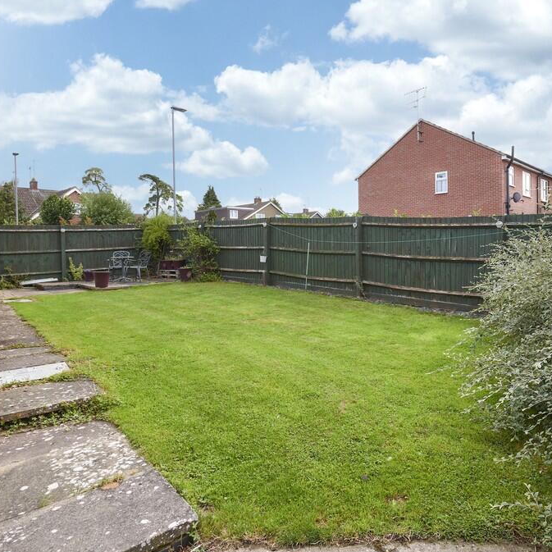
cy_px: 274
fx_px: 397
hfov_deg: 68.9
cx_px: 332
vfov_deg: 69.6
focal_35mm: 22
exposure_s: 1/640
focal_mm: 17
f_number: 8
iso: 500
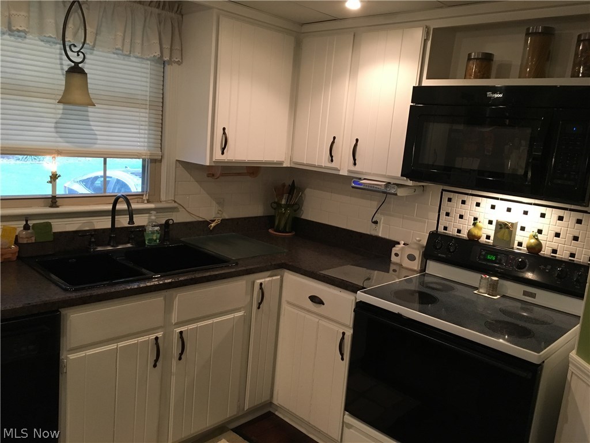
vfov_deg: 48.2
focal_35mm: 29
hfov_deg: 61.7
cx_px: 295
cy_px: 222
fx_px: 494
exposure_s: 1/30
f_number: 2.2
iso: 200
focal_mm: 4.15
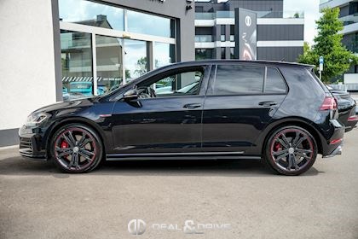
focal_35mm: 45
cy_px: 120
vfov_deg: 30.1
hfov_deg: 43.9
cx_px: 179
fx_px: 444
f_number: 2.8
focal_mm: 29.8
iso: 125
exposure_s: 1/200
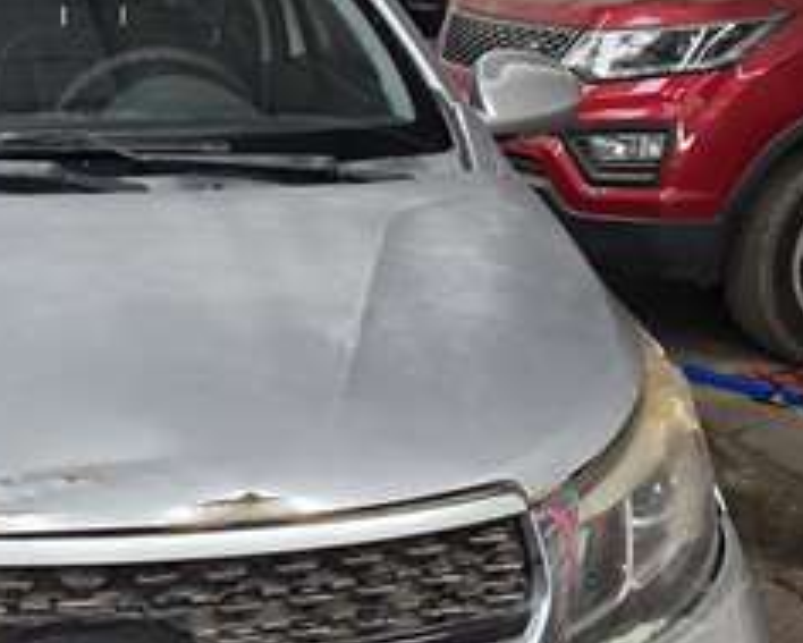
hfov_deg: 24.2
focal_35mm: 76
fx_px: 1807
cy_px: 265
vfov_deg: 20.2
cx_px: 48
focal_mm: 6.5
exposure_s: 1/100
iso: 50
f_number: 1.4
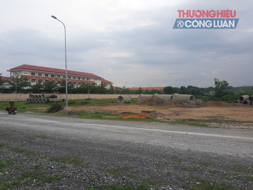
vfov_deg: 49.7
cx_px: 126
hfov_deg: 63.4
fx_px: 205
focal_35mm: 28
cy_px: 95
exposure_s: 1/991
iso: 40
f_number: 1.9
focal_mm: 3.7
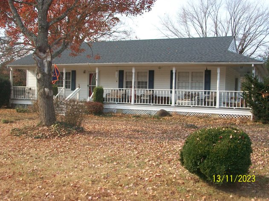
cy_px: 100
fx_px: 326
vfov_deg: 34.3
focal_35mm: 42
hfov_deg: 44.8
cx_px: 134
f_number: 3.2
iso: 80
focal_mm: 7.1
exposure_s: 1/400
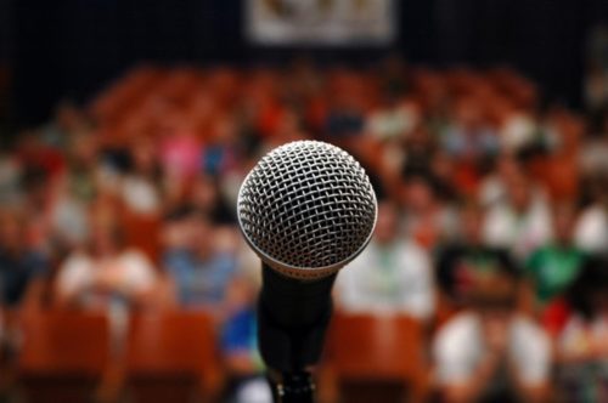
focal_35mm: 69
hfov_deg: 29.3
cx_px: 304
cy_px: 202
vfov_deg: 19.7
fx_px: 1164
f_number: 4.5
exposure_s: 1/60
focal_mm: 46
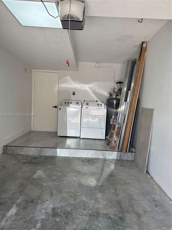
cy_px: 115
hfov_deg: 56.8
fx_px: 159
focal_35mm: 24
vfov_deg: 71.6
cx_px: 86
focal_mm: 6.76
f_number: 1.78
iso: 64
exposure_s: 1/252
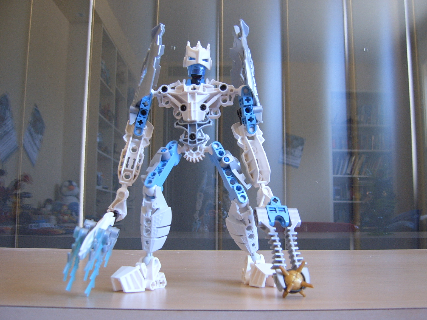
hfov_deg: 51.4
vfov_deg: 39.7
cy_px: 162
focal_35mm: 36
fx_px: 444
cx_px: 215
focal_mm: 5.8
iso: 100
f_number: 2.8
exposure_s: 1/20
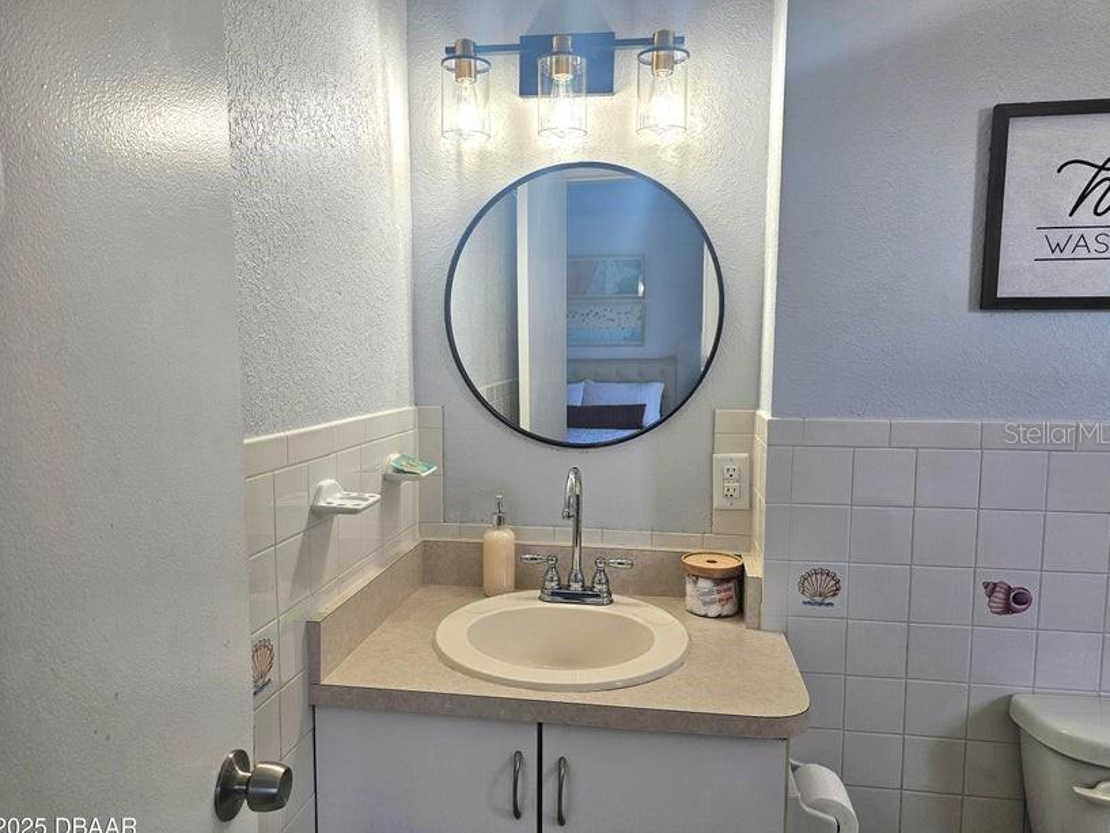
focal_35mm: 24
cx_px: 552
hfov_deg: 71.6
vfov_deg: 56.8
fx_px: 770
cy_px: 432
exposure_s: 1/120
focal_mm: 6.3
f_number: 1.7
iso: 40
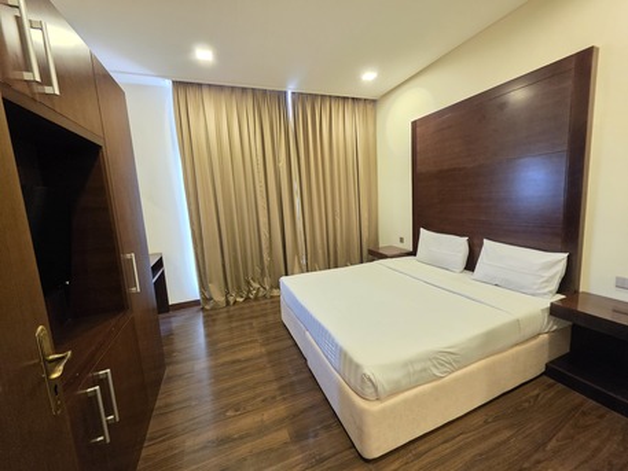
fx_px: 236
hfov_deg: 106.2
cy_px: 236
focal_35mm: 13
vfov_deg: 89.9
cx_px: 314
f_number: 1.9
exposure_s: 1/50
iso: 1000
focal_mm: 2.2
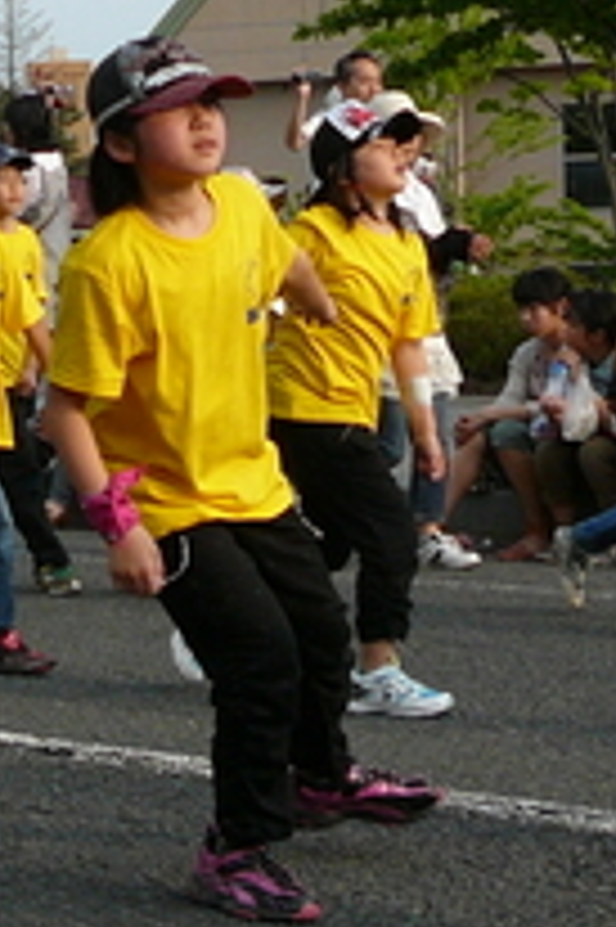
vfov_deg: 18.1
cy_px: 288
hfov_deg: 11.7
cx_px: -211
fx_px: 2905
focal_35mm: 113
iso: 100
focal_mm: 5.2
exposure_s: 1/800
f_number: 2.8
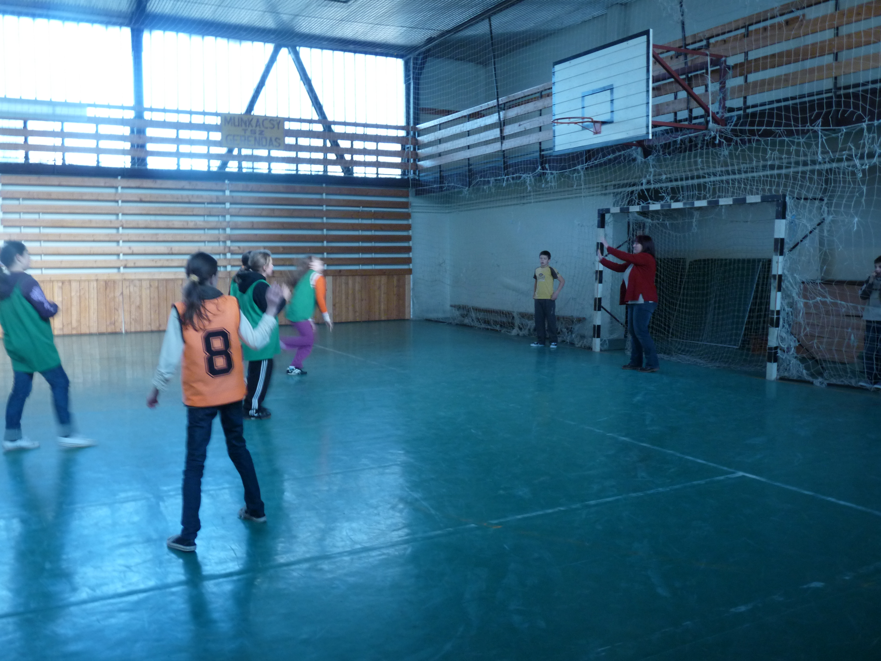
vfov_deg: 45.4
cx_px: 440
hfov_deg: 58.4
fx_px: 789
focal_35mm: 31
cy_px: 330
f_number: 3
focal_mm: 5.5
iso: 250
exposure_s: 1/30
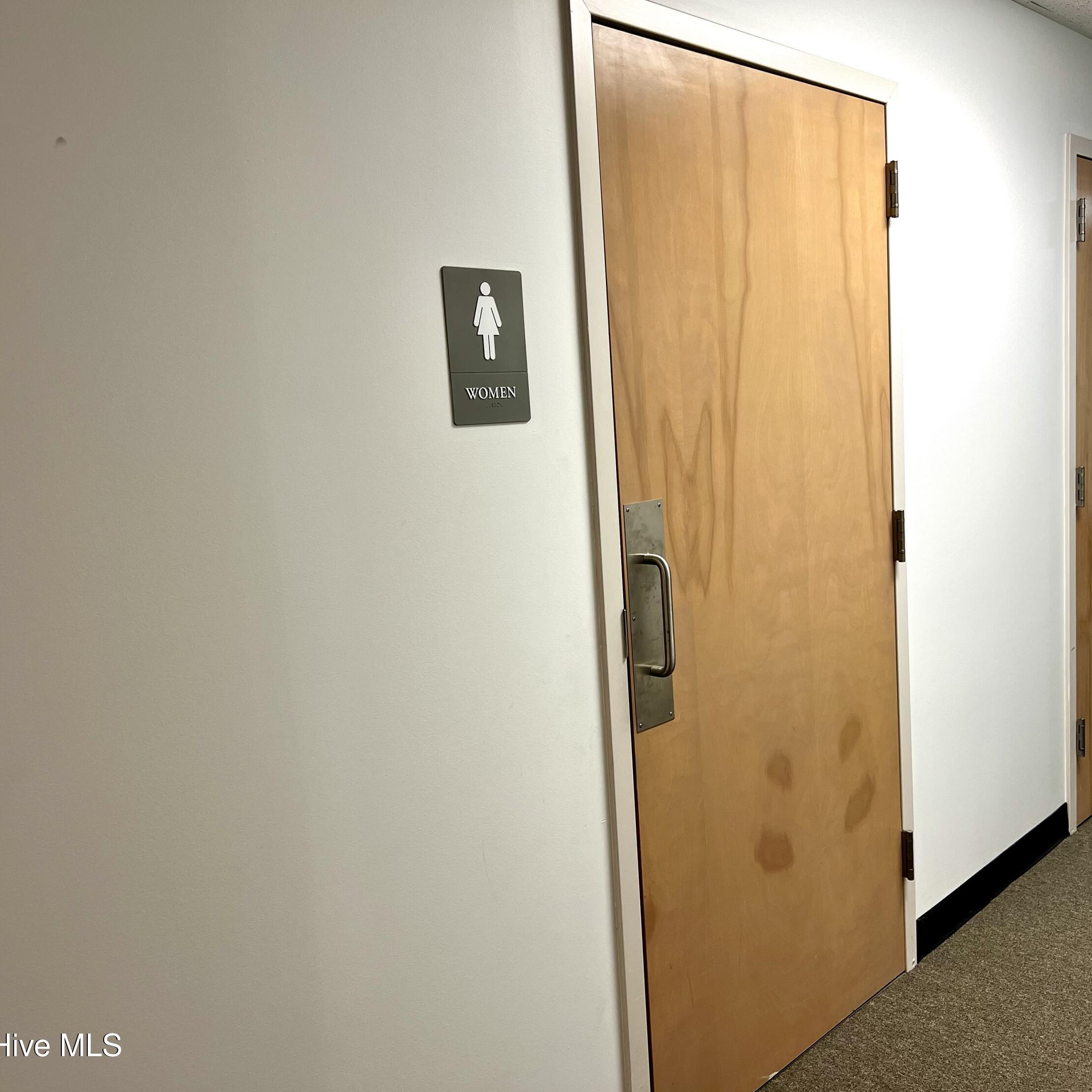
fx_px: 1106
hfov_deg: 52.4
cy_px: 544
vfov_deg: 52.5
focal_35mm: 31
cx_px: 623
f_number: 1.5
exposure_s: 1/60
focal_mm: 5.7
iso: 64
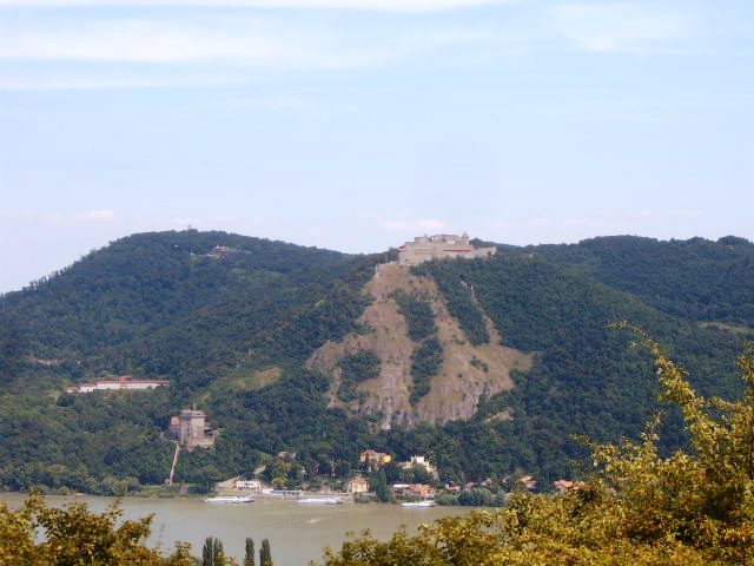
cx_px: 377
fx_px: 2483
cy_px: 283
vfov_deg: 13.0
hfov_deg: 17.3
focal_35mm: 114
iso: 63
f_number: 10
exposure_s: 1/90
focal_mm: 17.4
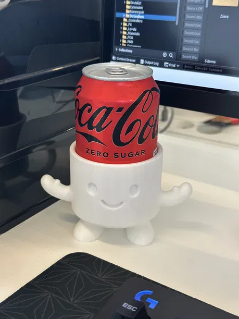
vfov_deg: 38.9
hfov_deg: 29.7
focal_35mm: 49
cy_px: 161
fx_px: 451
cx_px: 118
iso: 64
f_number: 1.78
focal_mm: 6.86
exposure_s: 1/50
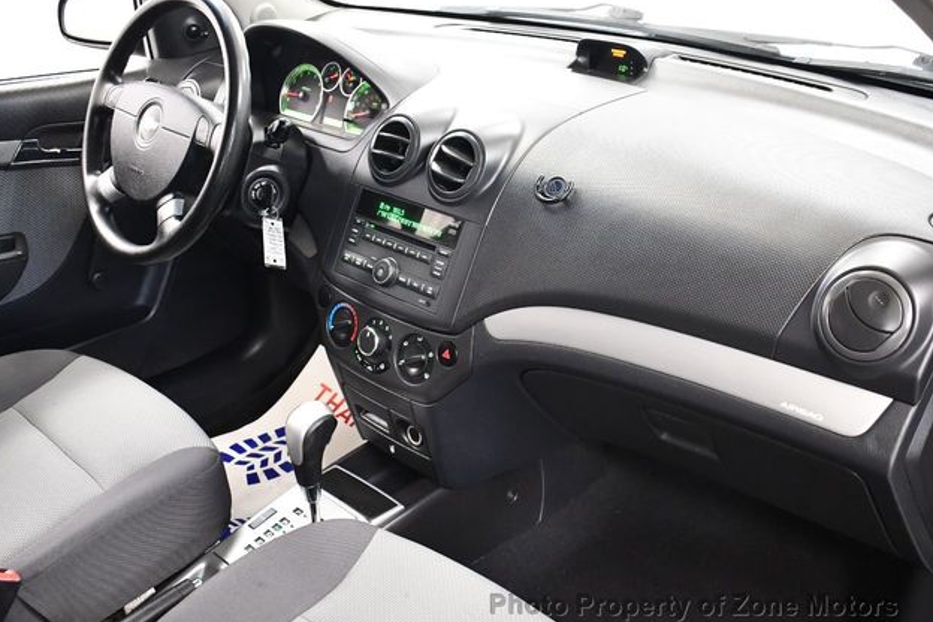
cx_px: 468
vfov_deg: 35.9
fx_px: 959
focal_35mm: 37
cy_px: 313
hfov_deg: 51.9
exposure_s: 1/60
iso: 3200
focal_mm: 18
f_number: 3.5
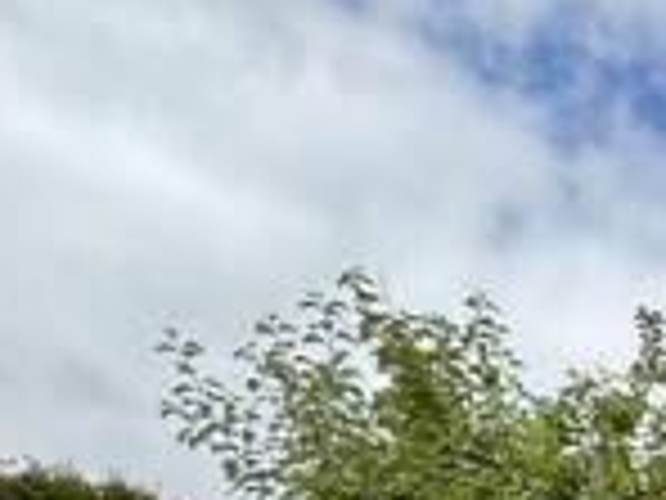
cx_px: 1114
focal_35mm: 55
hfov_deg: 23.5
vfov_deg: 18.5
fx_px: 1058
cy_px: 971
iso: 50
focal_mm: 2.22
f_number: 2.2
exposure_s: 1/1497
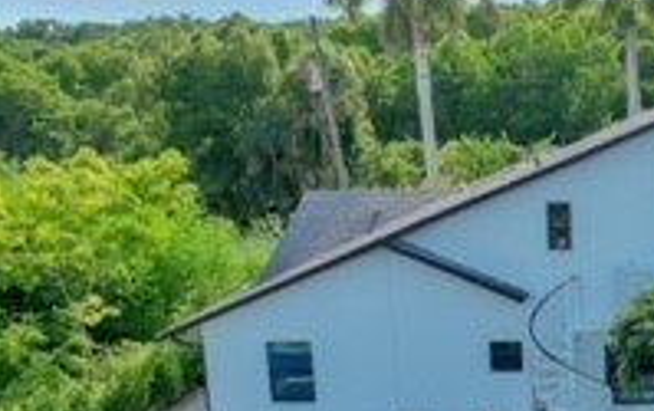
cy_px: 365
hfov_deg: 26.5
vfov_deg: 17.9
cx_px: 703
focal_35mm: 72
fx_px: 1285
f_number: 2.8
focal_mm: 8.38
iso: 110
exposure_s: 1/1600
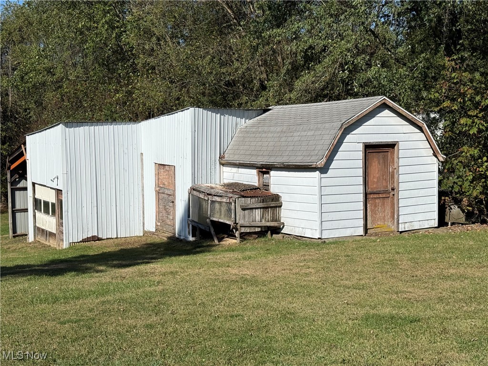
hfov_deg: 39.7
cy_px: 183
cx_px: 244
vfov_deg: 30.3
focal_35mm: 48
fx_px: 677
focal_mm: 6.76
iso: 64
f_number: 1.78
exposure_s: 1/9901
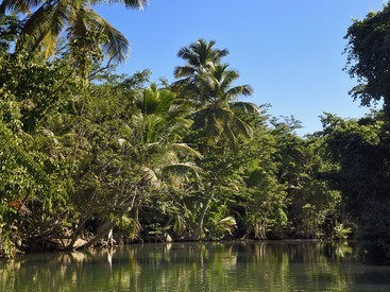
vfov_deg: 26.5
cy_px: 147
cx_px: 190
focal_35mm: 55
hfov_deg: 34.9
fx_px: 619
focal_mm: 50
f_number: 13
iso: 200
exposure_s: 1/160
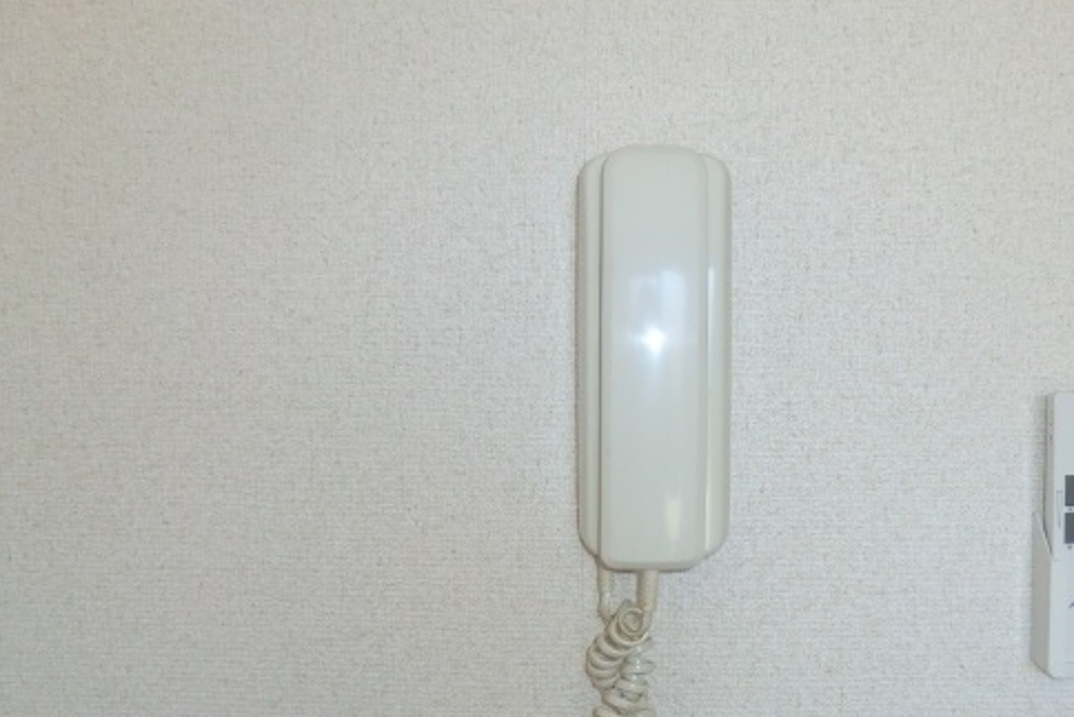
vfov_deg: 39.8
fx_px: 985
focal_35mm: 33
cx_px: 655
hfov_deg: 56.7
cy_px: 431
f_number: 3.2
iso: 160
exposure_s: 1/60
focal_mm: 4.3
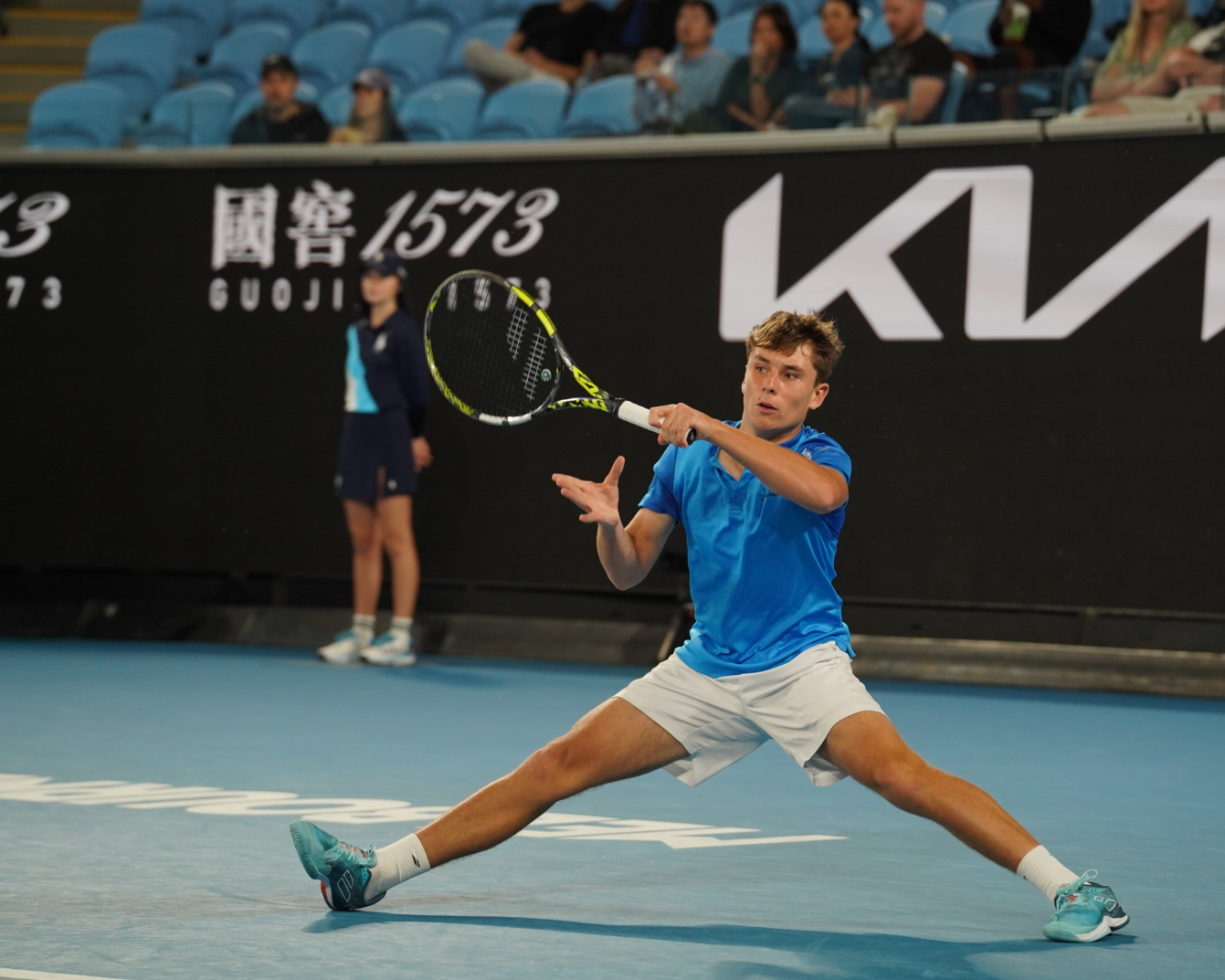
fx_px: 5910
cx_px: 670
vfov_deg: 9.5
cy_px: 491
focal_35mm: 163
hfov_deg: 11.8
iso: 1600
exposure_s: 1/1250
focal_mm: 144
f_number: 4
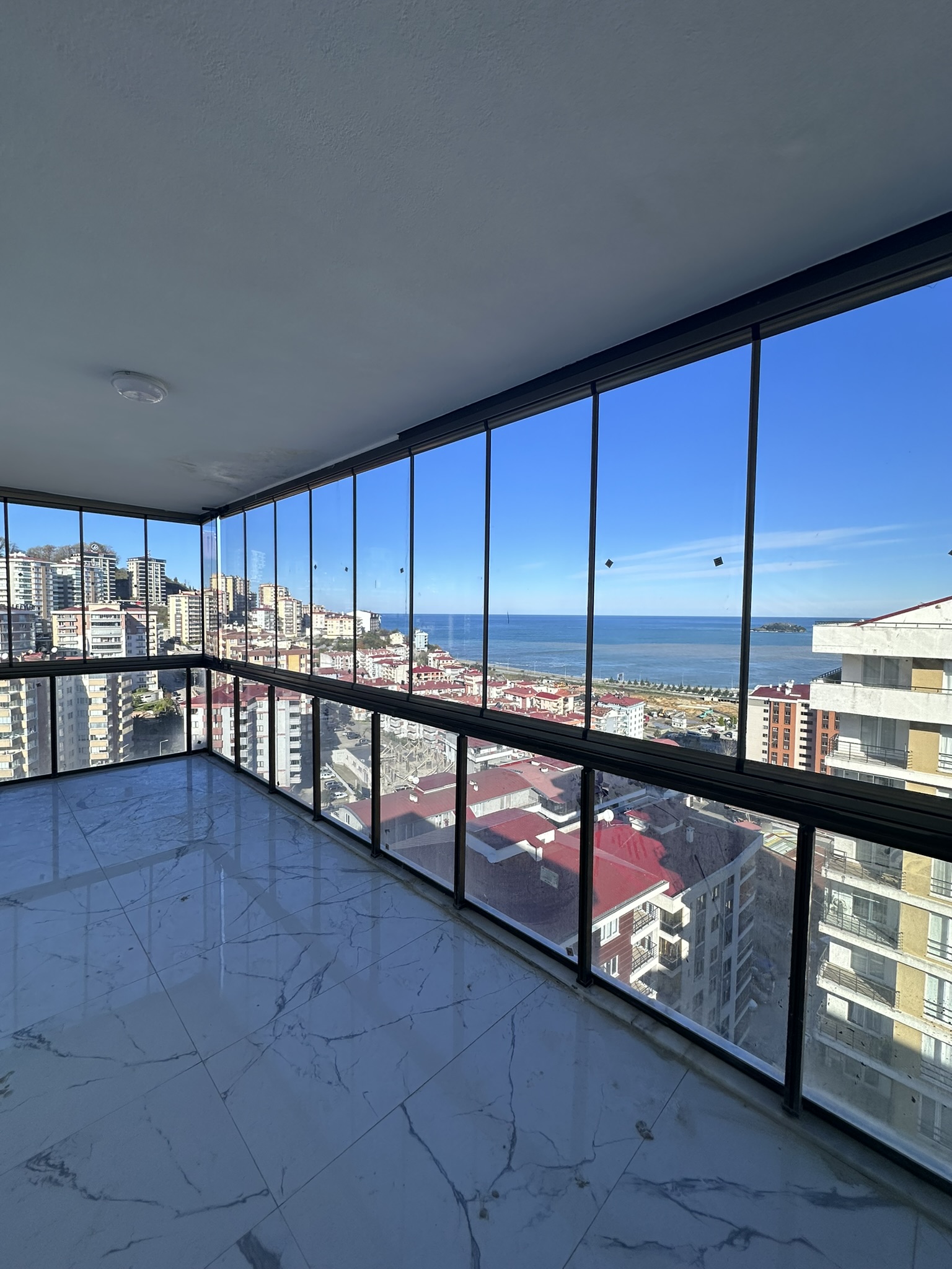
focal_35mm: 14
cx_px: 476
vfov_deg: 102.1
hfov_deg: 85.7
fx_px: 513
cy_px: 634
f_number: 2.2
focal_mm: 2.22
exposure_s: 1/769
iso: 40
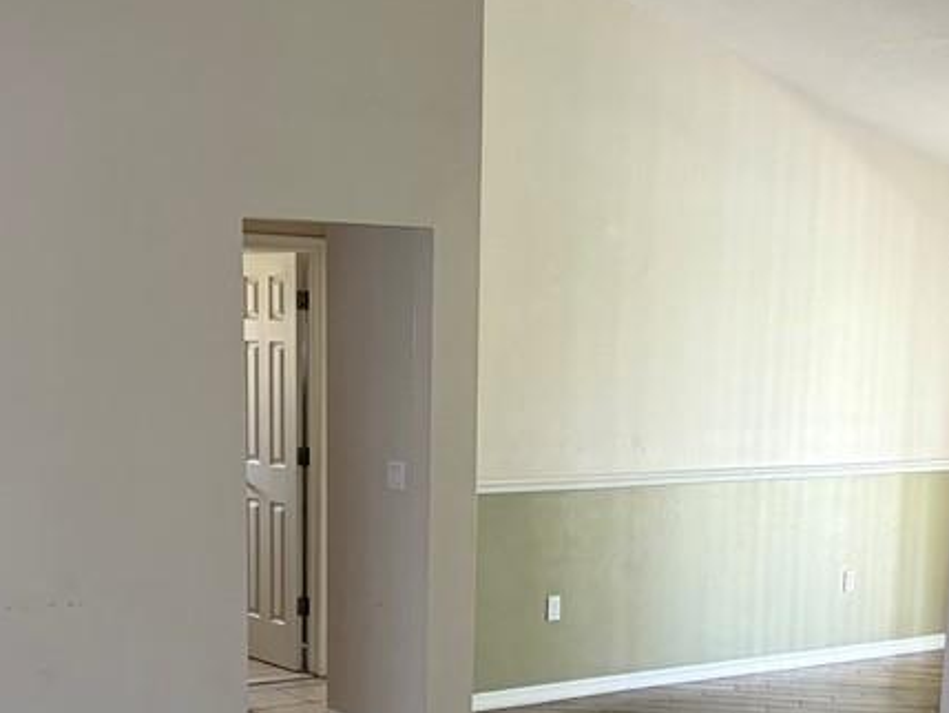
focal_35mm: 62
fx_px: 1700
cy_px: 624
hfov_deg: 31.2
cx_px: 489
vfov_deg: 23.1
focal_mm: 5.96
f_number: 1.6
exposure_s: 1/60
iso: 200
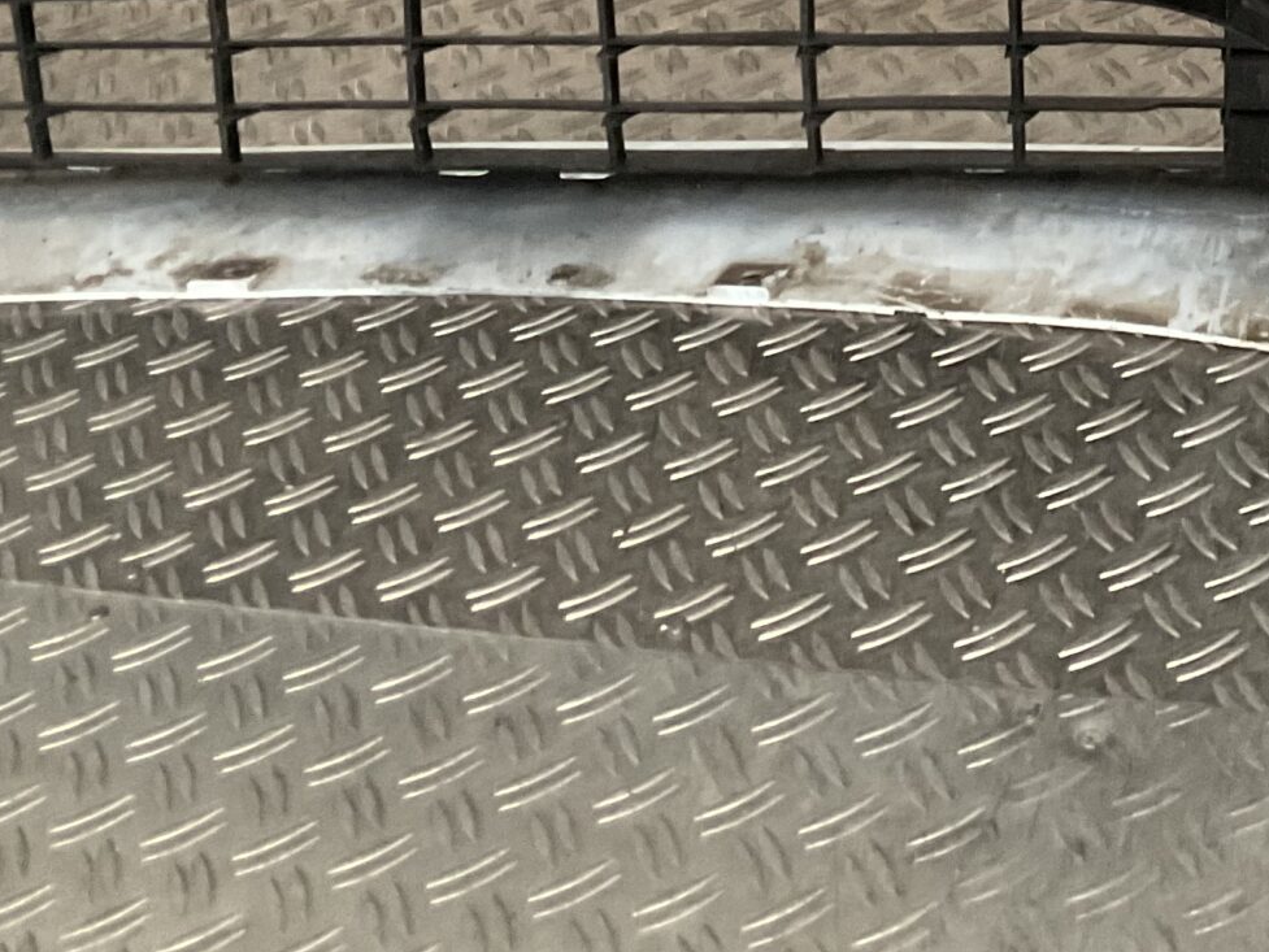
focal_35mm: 76
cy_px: -190
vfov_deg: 18.4
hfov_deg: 24.2
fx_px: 2786
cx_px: 1340
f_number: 1.8
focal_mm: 3
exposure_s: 1/50
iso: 250
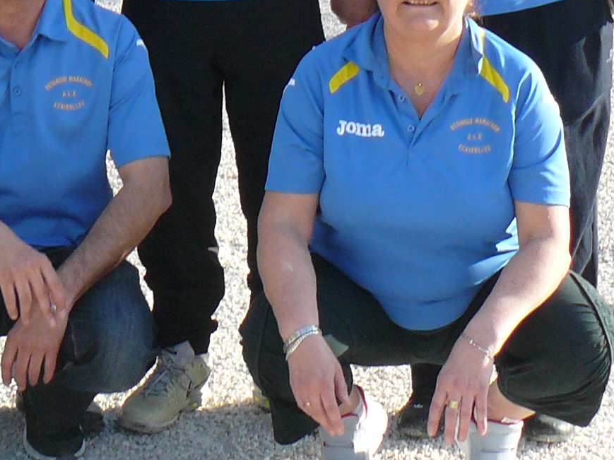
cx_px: 90
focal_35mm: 145
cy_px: -259
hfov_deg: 13.5
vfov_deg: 9.9
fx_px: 2571
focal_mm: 6.9
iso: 100
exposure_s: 1/160
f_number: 4
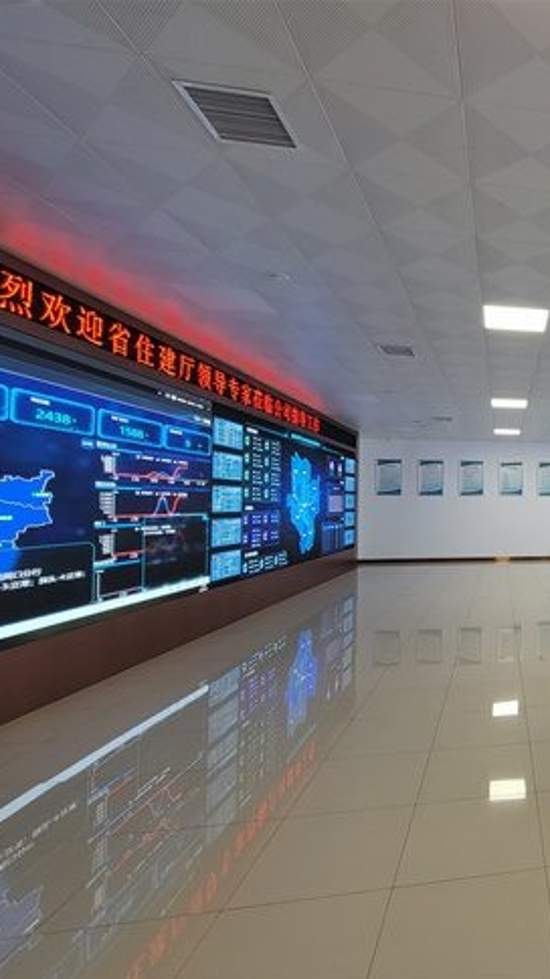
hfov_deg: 43.7
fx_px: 493
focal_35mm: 19
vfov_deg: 89.6
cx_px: 617
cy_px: 491
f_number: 2.2
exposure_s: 1/50
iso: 80
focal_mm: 2.2
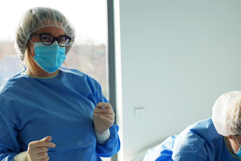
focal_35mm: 85
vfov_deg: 15.9
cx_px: 186
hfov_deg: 23.6
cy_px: 133
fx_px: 569
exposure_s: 1/60
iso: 100
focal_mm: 49
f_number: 4
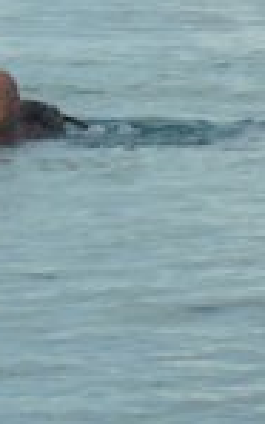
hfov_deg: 2.0
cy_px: 114
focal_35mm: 645
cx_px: 66
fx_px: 7460
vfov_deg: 3.3
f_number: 14.7
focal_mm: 18.6
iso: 100
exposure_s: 1/60
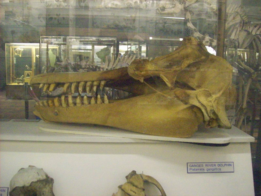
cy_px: 98
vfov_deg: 39.7
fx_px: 271
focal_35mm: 36
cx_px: 130
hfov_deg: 51.4
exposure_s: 1/41.1
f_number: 2.7
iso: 800
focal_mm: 6
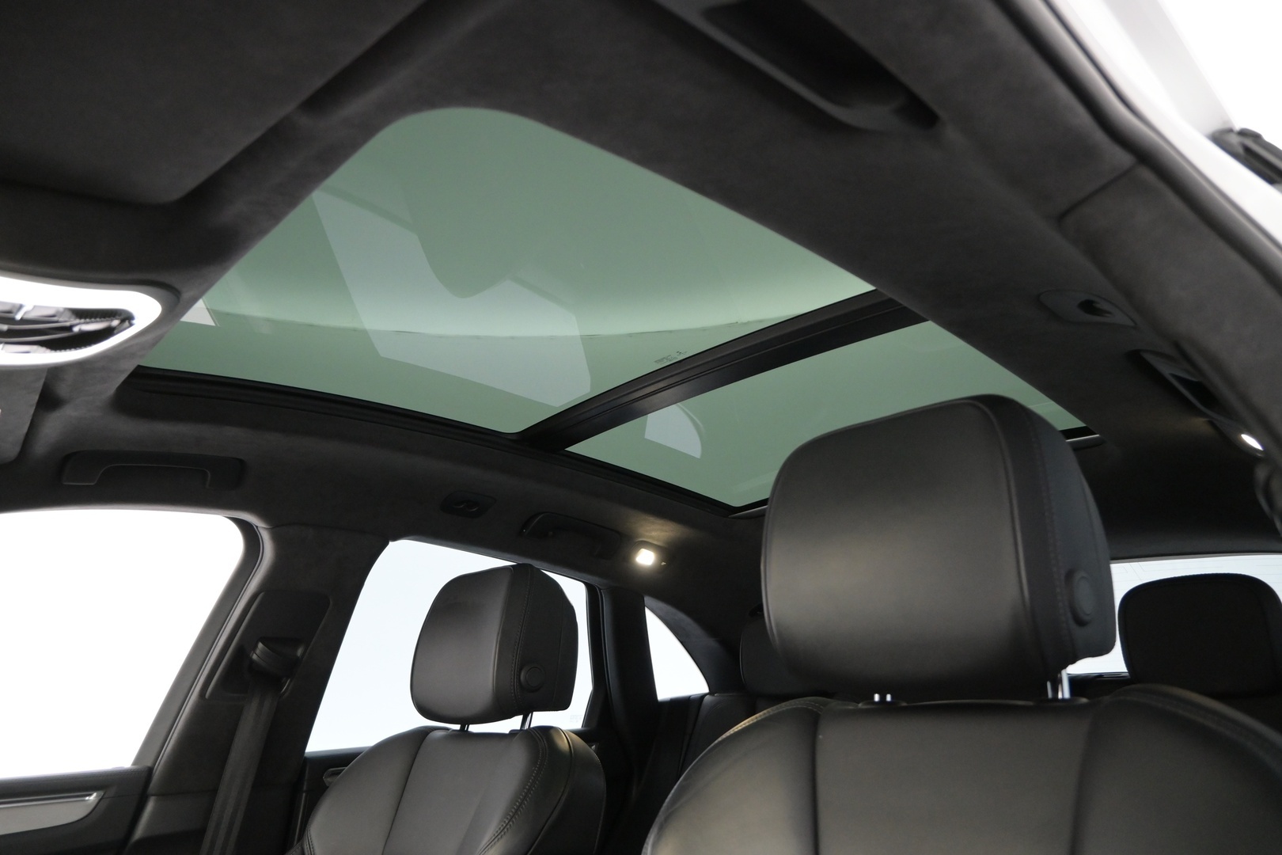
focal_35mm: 24
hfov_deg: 73.7
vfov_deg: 53.1
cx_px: 641
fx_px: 855
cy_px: 428
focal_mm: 16
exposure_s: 1/40
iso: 2500
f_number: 3.5
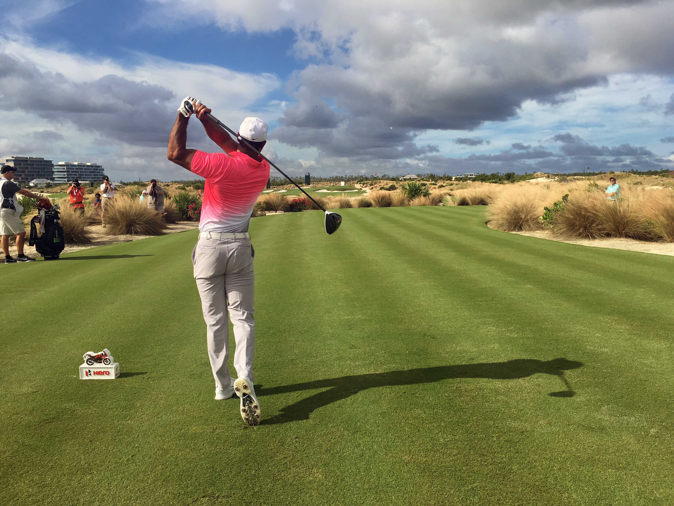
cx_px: 337
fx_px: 565
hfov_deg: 61.7
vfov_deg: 48.2
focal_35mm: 29
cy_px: 253
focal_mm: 4.15
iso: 25
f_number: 2.2
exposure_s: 1/2404
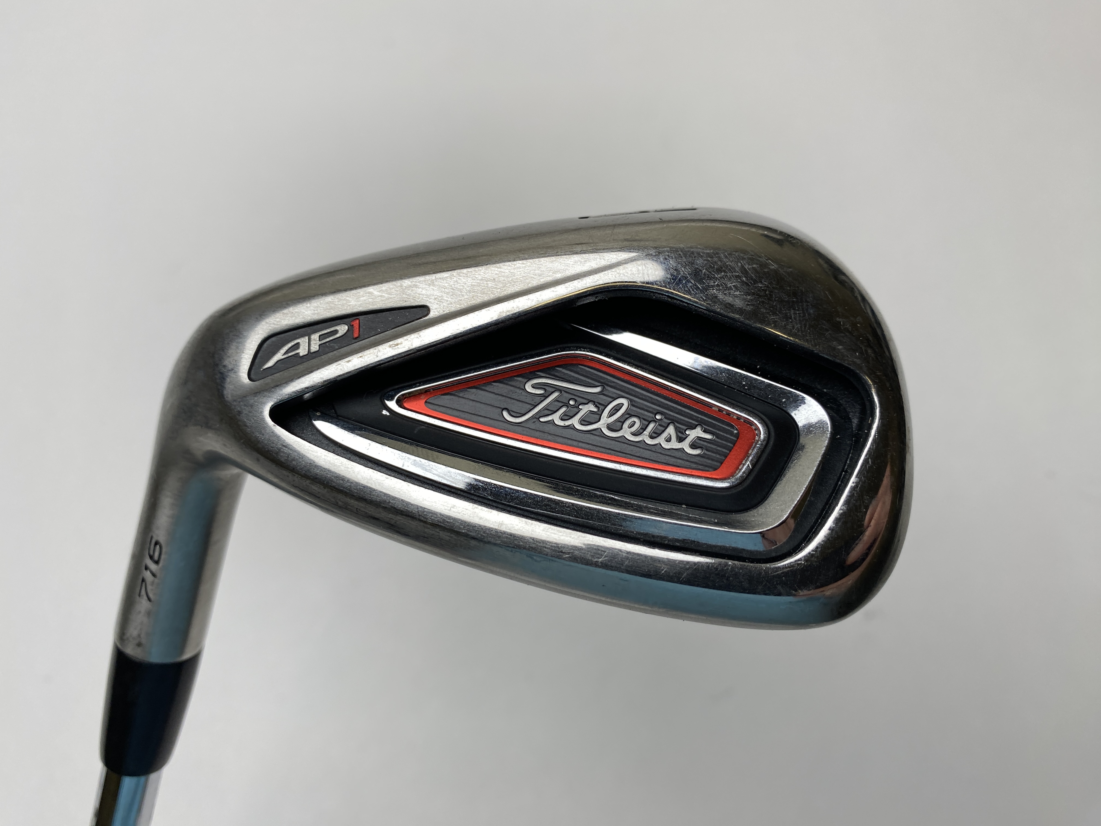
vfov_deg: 53.1
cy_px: 413
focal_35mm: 26
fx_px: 827
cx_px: 550
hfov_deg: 67.3
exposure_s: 1/417
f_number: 1.8
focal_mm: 4.25
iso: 32
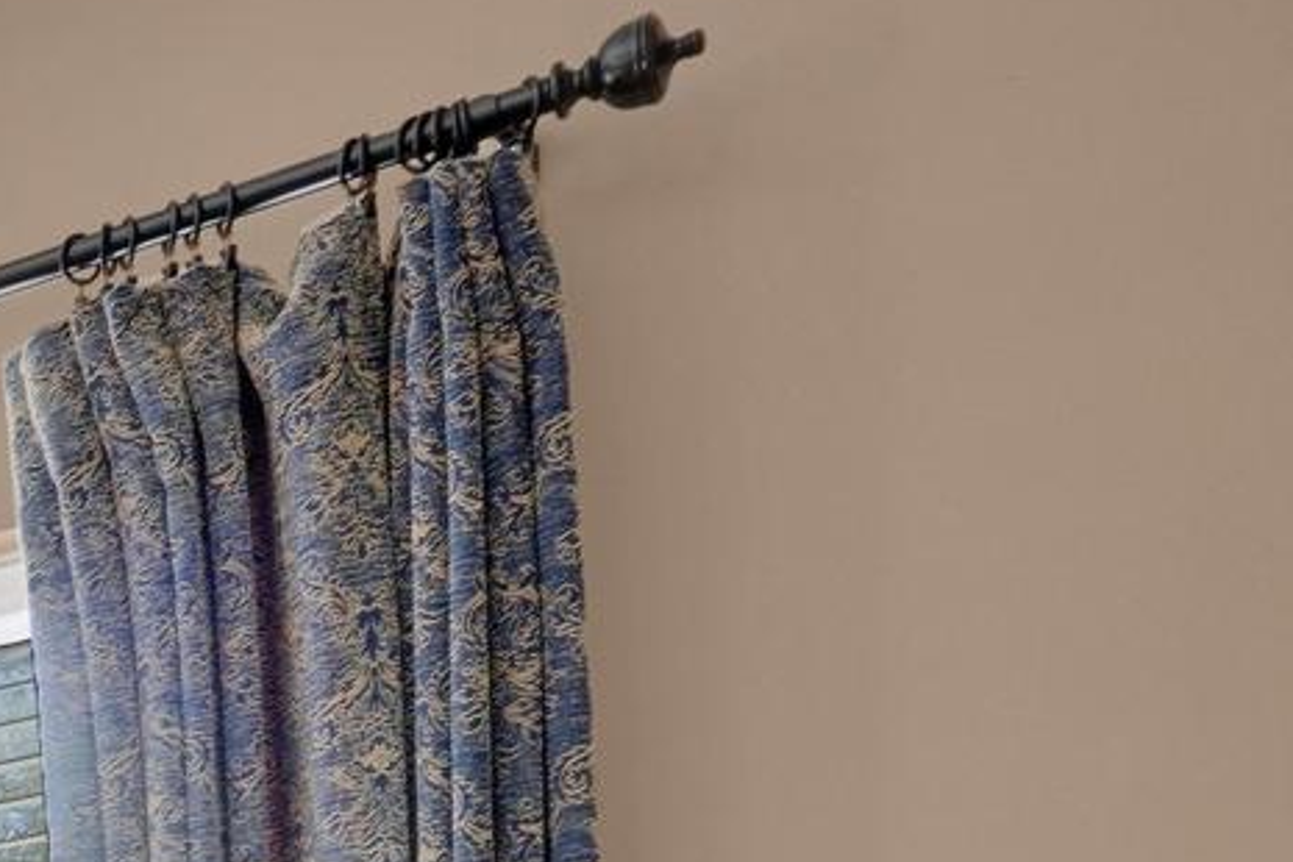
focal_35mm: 66
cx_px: -1529
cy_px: 1545
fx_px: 2370
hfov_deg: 17.1
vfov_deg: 17.0
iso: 400
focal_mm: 10
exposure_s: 1/30
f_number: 9
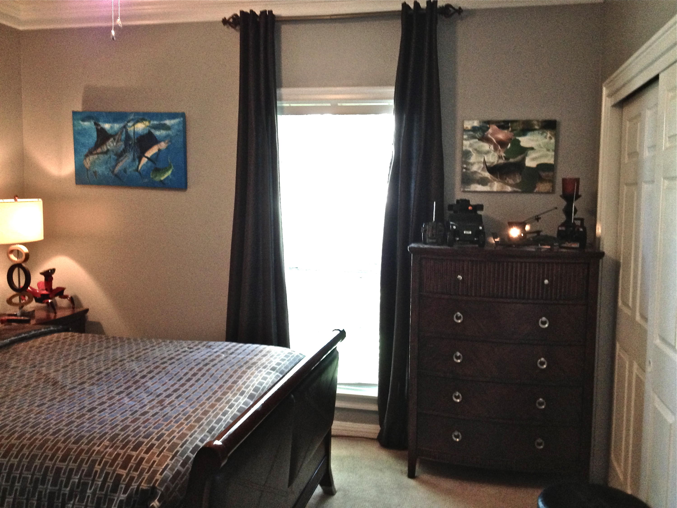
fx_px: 685
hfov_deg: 52.6
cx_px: 338
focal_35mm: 35
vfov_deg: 40.7
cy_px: 254
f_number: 2.4
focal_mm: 4.28
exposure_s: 1/20
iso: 250
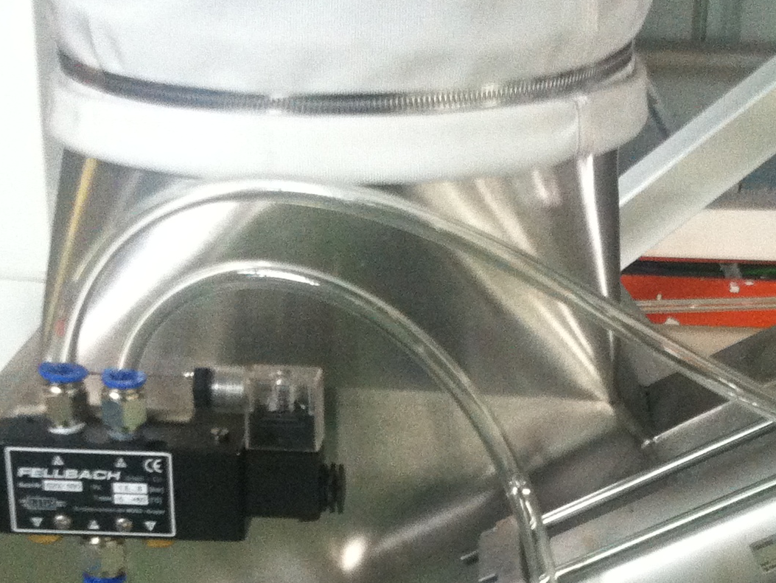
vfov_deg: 16.9
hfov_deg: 22.7
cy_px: 528
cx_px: 506
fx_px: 1928
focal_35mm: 86
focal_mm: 3.85
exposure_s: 1/15
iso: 250
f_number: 2.8
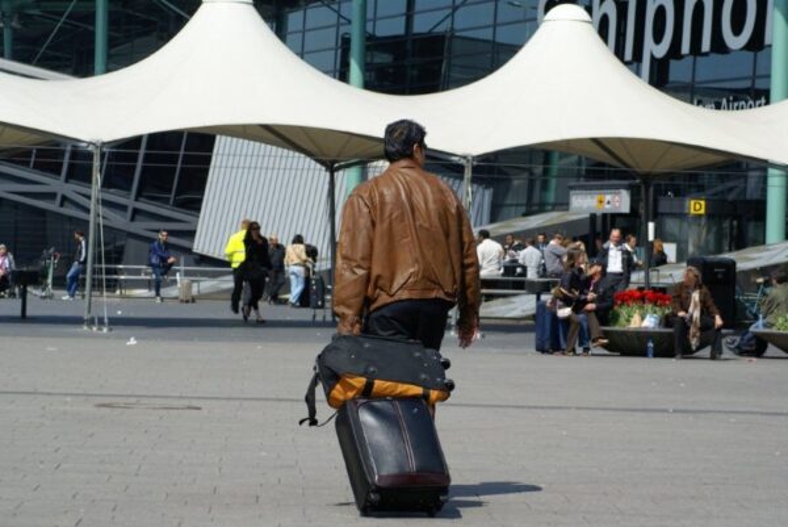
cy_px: 264
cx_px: 394
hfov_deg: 13.7
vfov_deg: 9.2
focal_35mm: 150
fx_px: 3286
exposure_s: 1/250
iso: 100
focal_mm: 100
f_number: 10
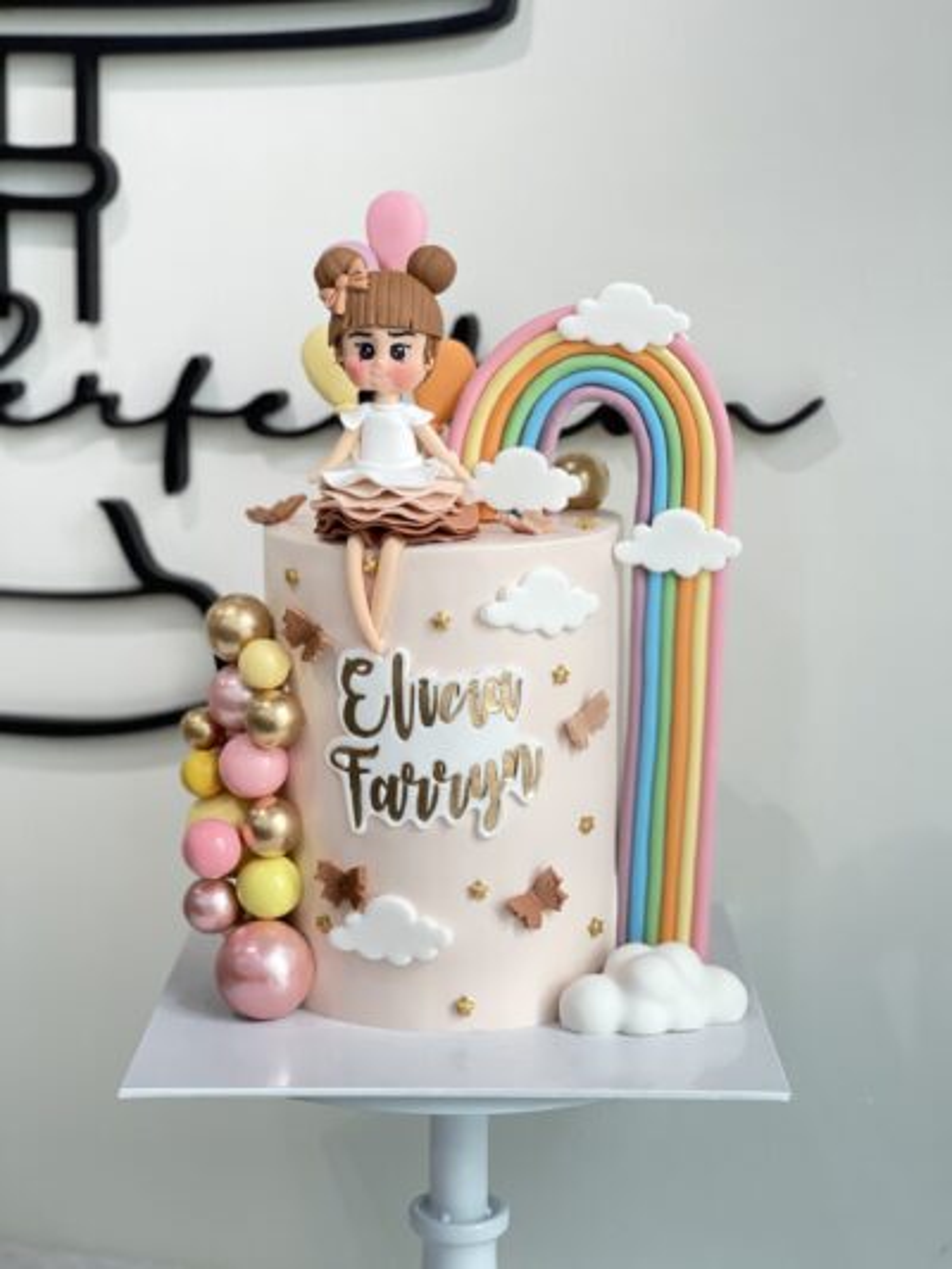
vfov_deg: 30.3
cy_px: 634
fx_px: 2346
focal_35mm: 64
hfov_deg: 22.9
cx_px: 476
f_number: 2.2
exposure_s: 1/100
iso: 160
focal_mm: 7.5
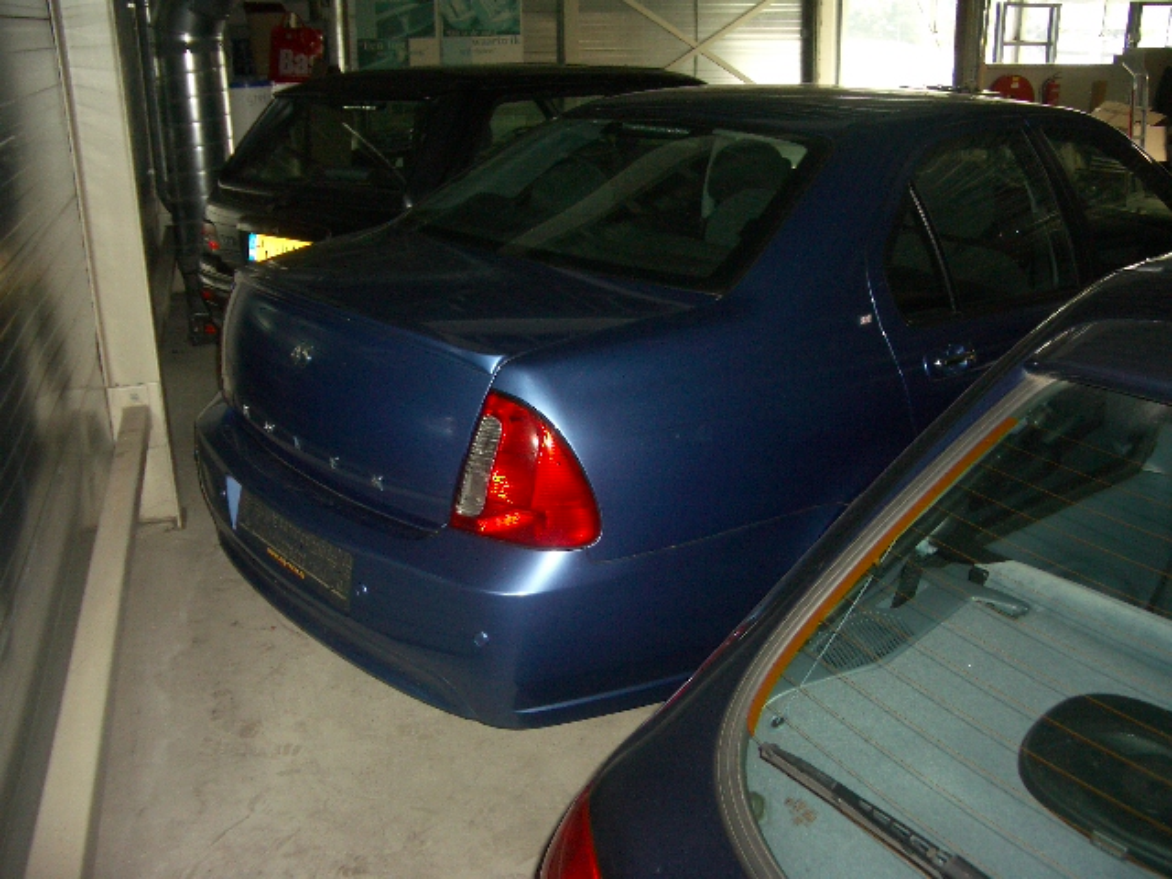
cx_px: 586
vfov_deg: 40.7
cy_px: 440
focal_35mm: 35
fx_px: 1185
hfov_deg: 52.6
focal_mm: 5.8
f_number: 2.6
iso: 100
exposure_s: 1/60
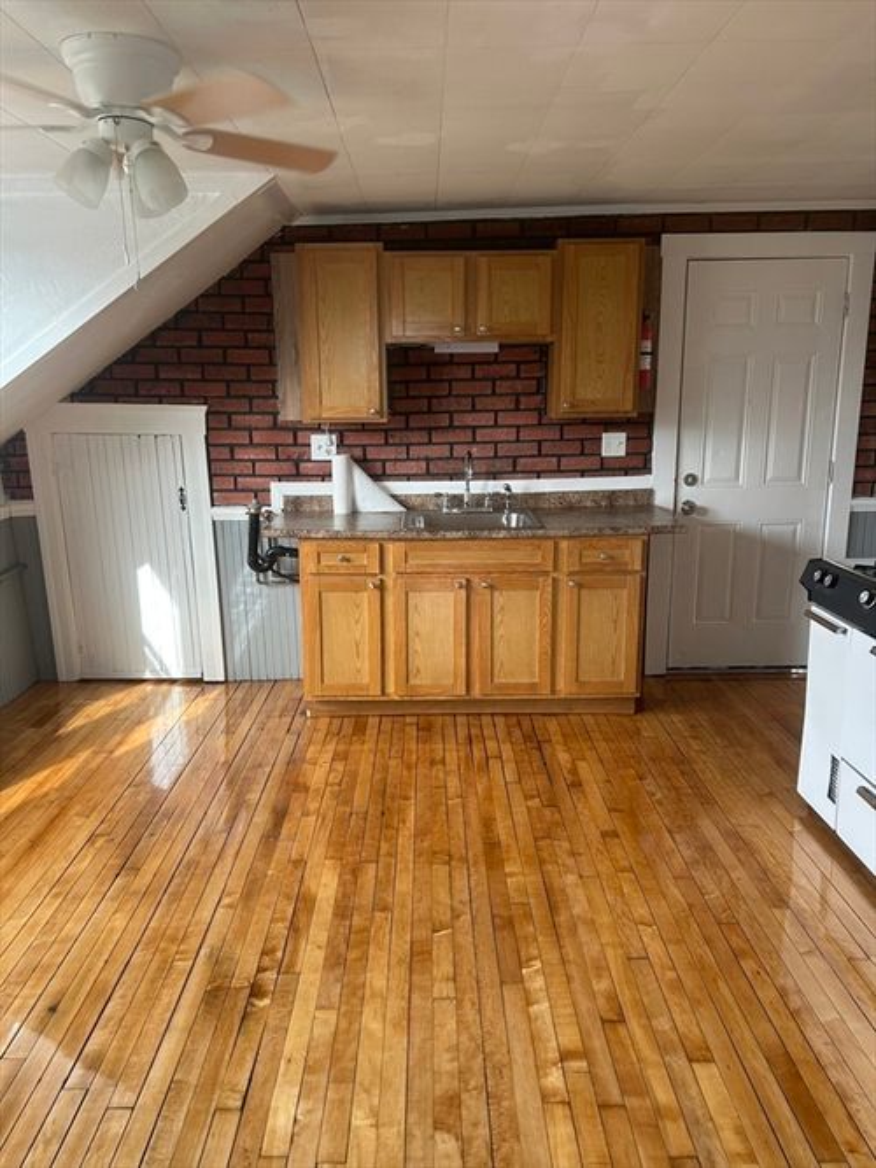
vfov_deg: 67.3
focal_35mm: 26
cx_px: 438
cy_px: 584
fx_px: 878
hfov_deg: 53.0
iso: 64
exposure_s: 1/121
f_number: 1.5
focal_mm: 5.7
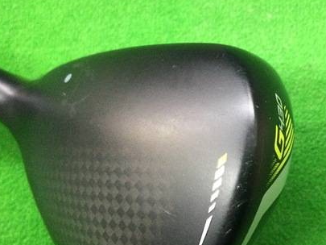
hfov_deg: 37.9
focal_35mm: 49
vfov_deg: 29.7
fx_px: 462
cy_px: 135
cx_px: 247
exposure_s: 1/20
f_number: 2.4
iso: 200
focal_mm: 3.3
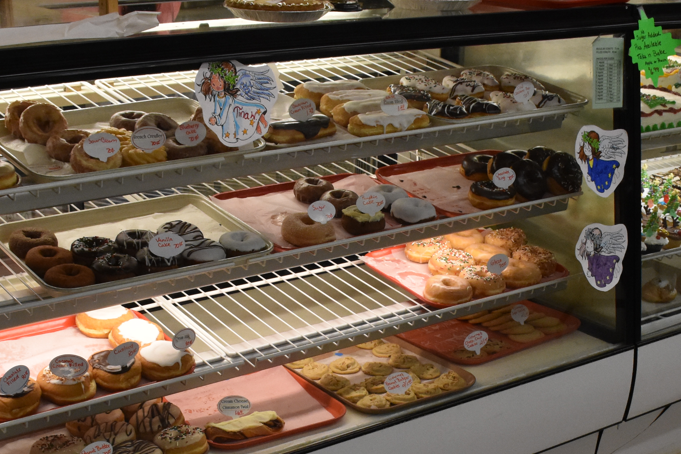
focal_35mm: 60
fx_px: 1135
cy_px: 361
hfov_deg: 33.4
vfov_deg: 22.3
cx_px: 356
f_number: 7.1
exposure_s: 1/200
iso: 2000
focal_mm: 18
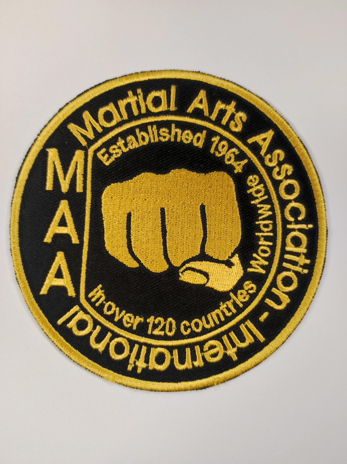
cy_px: 232
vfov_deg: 69.4
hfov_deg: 54.8
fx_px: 335
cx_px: 174
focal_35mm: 25
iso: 855
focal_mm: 4.7
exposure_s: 1/33
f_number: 1.79
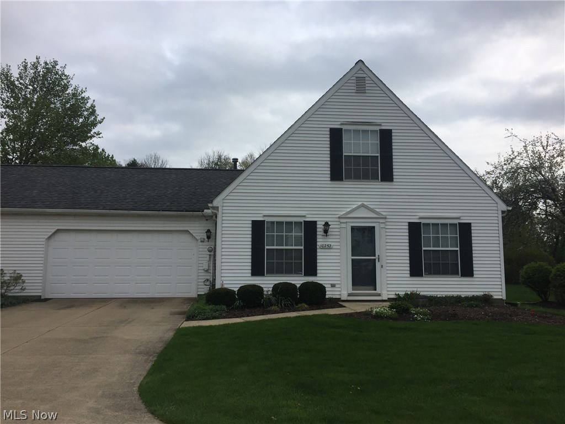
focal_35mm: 29
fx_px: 473
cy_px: 212
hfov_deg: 61.7
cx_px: 282
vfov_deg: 48.2
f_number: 2.2
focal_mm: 4.15
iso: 32
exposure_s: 1/1412
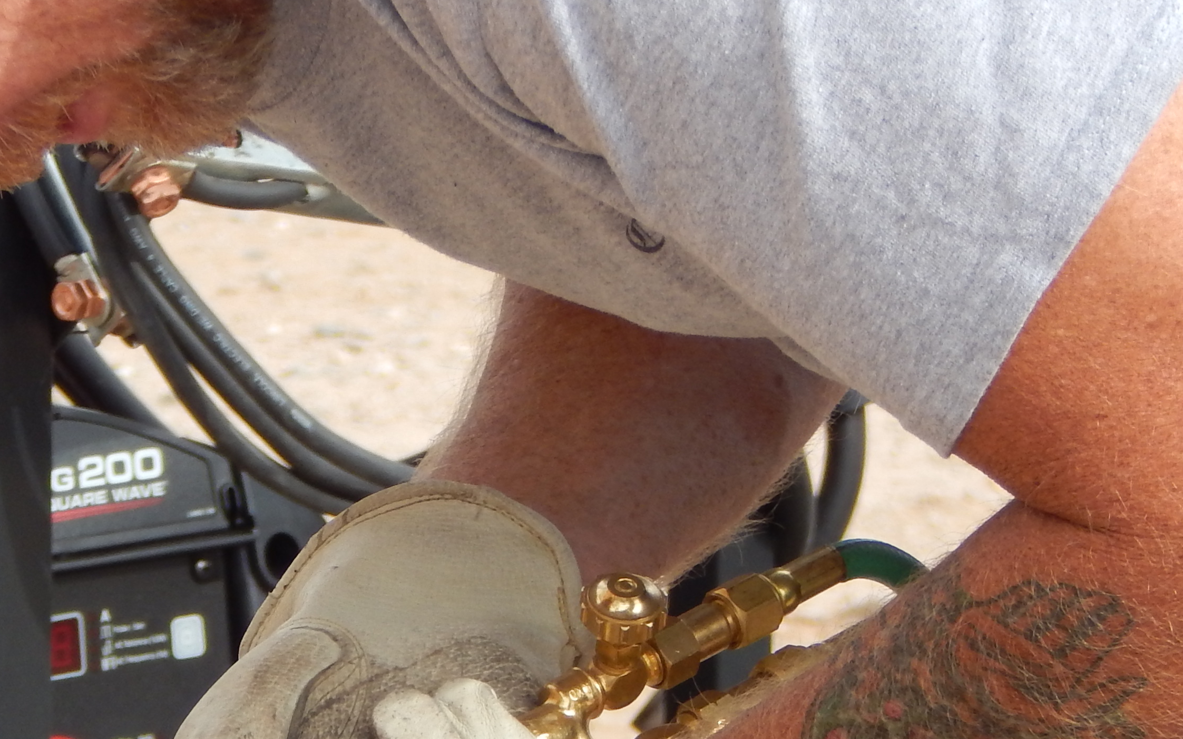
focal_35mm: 607
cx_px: 280
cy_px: 871
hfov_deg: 3.5
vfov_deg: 2.2
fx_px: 19570
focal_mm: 50.1
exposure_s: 1/200
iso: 125
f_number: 5.7
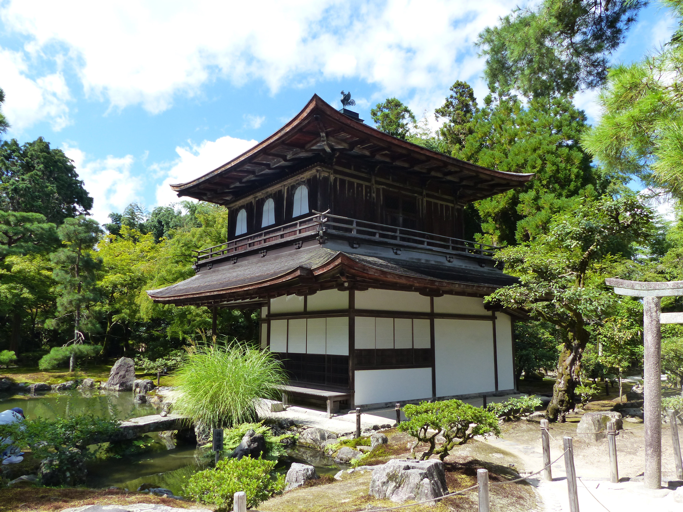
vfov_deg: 54.9
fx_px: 493
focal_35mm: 25
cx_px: 342
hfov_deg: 69.4
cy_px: 256
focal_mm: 4.5
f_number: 4
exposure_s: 1/400
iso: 160
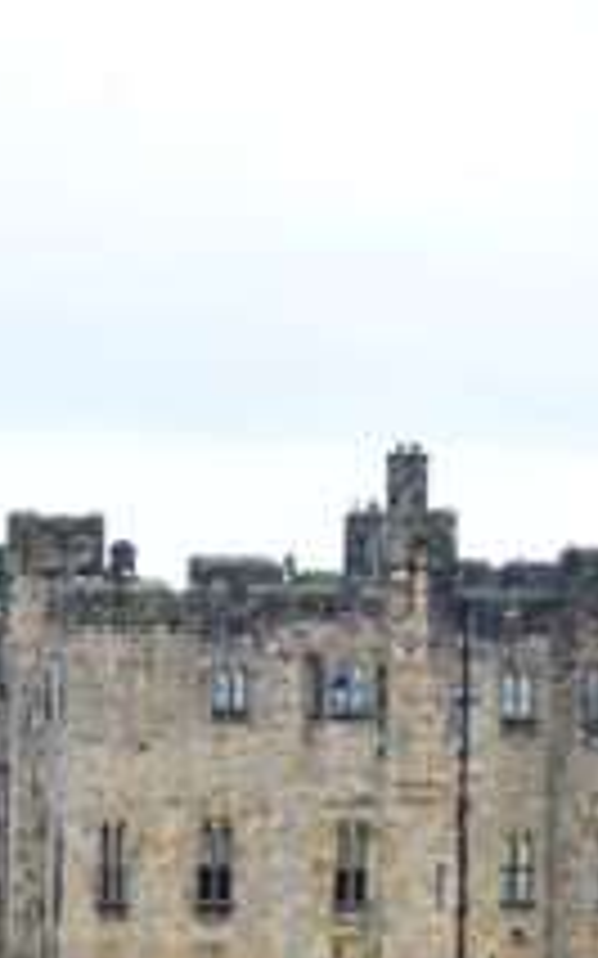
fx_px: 15265
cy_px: 432
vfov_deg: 3.6
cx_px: 553
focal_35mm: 585
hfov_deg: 2.2
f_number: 7.1
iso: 400
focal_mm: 200
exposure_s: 1/400
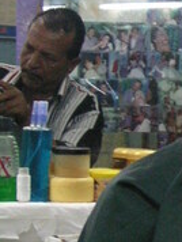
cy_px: 156
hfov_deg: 6.9
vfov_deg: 9.4
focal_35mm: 211
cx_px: 331
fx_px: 1476
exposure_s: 1/15
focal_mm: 7.8
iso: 100
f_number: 3.3
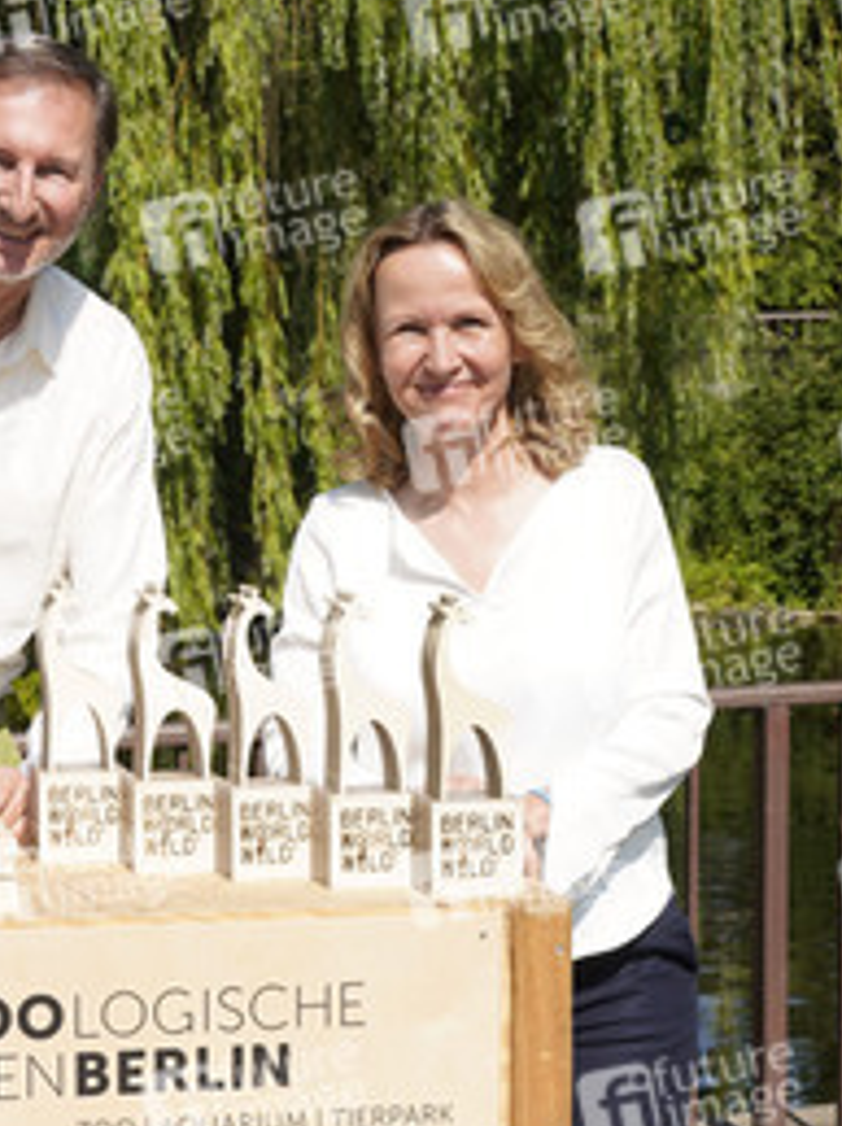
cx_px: 137
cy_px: 550
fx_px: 2404
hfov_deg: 19.6
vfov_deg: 26.4
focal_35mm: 74
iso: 100
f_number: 8
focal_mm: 44
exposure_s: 1/250
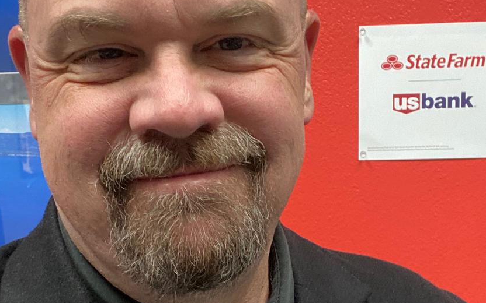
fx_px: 781
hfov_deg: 34.5
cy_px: 249
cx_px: 249
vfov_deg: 21.7
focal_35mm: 59
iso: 200
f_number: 2.2
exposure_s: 1/58
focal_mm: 2.71
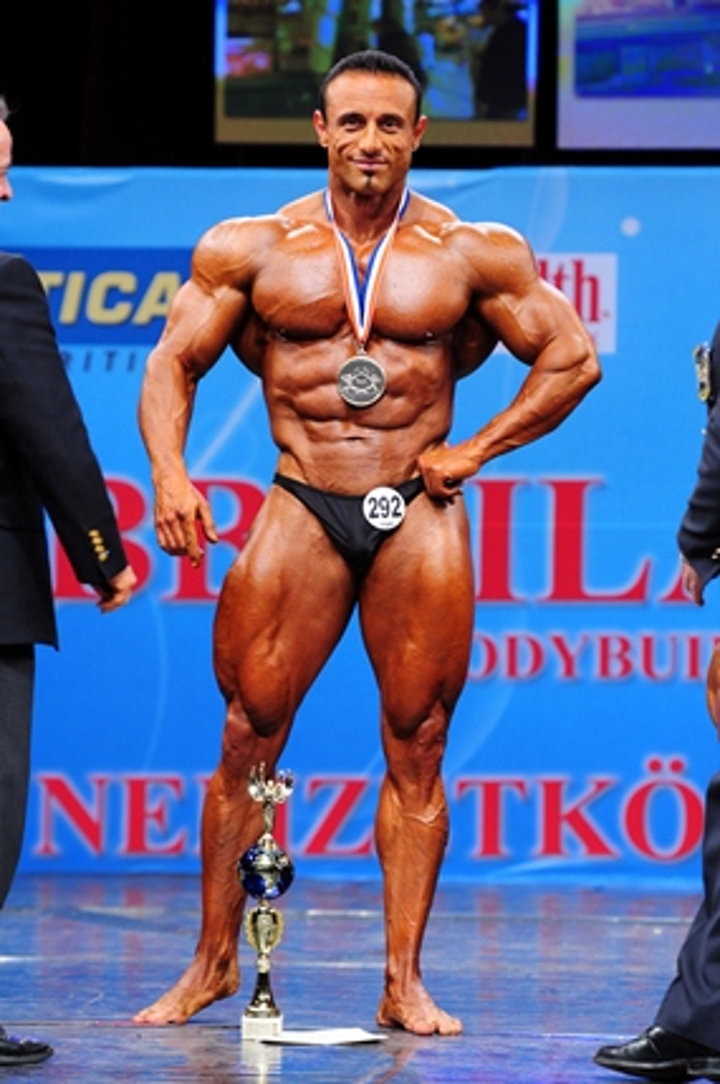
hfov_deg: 7.0
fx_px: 5864
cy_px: 542
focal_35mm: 195
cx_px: 360
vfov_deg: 10.6
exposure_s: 1/250
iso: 800
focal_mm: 130
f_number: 3.2
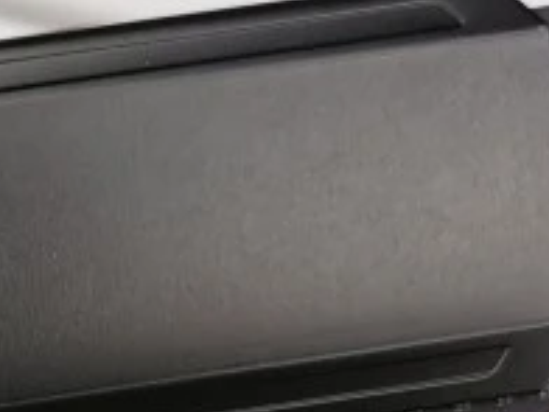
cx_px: -336
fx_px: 2522
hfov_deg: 11.7
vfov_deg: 9.1
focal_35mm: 159
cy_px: 591
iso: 50
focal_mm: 5.56
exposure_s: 1/673
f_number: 1.6
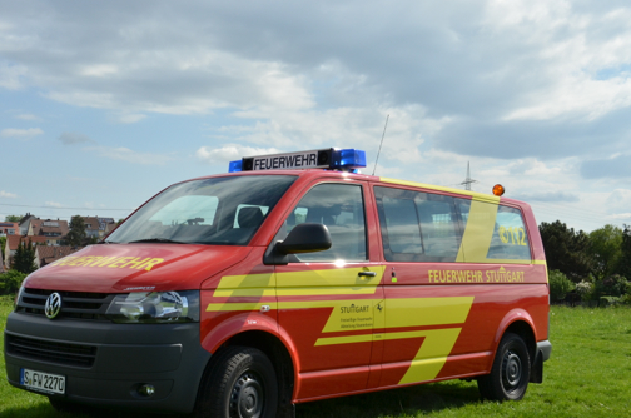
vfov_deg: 28.1
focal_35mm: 48
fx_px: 833
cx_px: 272
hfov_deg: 41.4
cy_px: 260
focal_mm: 25
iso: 400
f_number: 13
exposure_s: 1/640
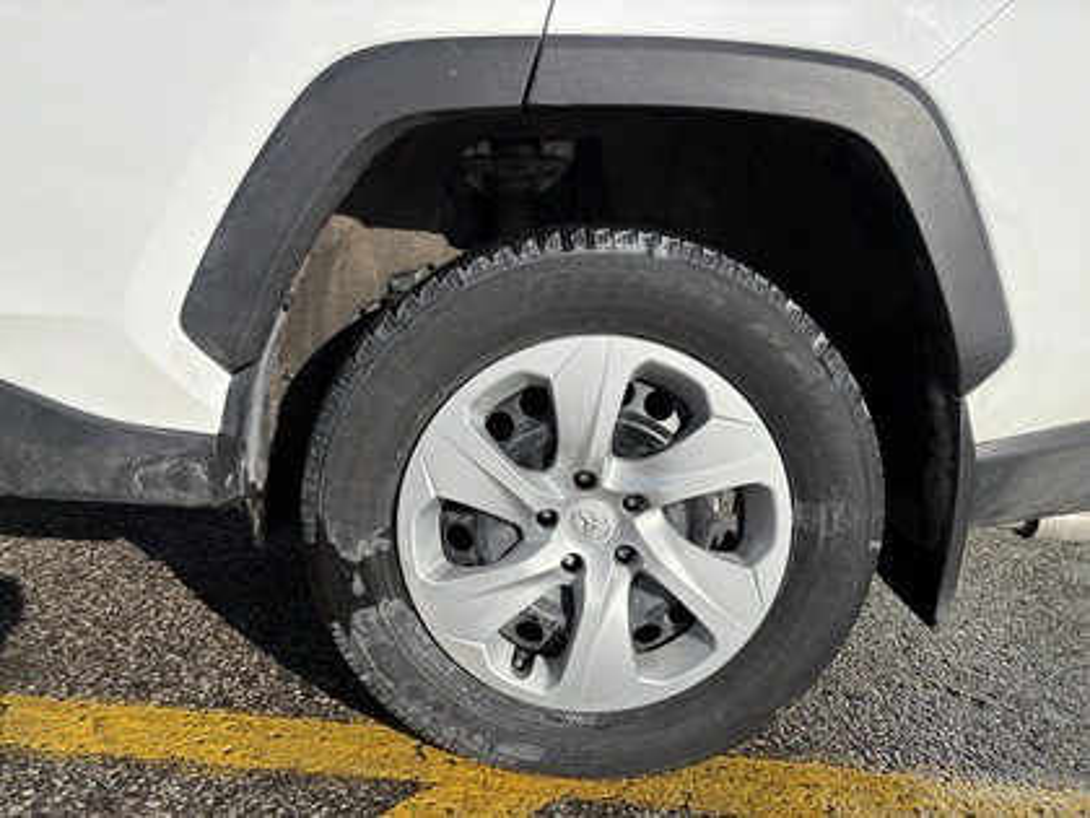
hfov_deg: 67.3
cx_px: 545
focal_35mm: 26
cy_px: 409
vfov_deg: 53.1
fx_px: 819
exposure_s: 1/4854
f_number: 1.6
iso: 50
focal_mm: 5.96
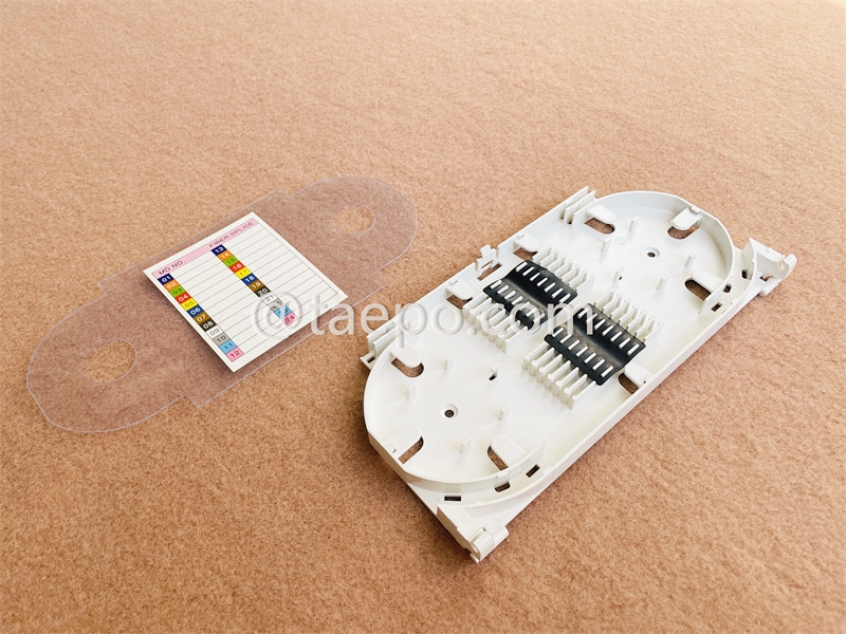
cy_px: 317
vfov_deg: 53.1
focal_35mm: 26
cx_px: 423
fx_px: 635
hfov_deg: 67.3
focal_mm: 4.2
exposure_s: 1/368
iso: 32
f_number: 1.6
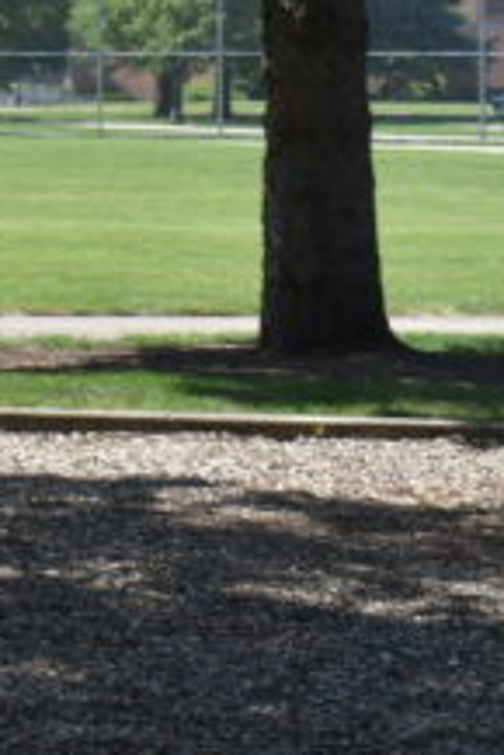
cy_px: 47
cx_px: -1081
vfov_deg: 12.0
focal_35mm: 170
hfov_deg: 7.1
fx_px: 3564
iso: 200
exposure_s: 1/400
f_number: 9
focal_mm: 24
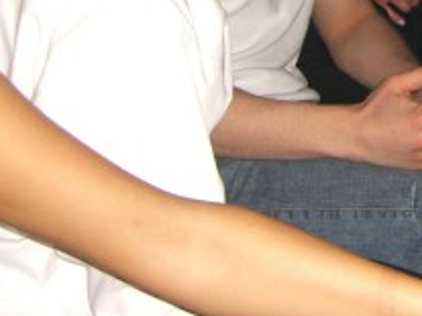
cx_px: 528
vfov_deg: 12.9
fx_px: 1340
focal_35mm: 110
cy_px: -118
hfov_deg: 17.0
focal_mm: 7.9
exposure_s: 1/60
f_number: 2.8
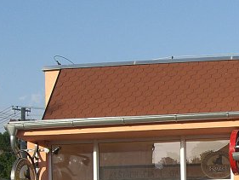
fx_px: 746
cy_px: 235
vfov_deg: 13.2
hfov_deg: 17.1
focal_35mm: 108
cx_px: 309
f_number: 4.4
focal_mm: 6.3
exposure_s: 1/400
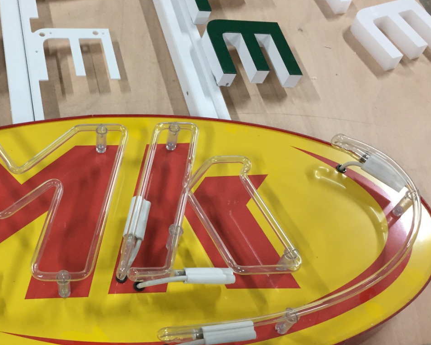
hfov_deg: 41.9
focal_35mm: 43
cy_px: 210
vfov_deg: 34.7
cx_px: 121
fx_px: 548
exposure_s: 1/33
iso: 160
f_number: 2.2
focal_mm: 4.15
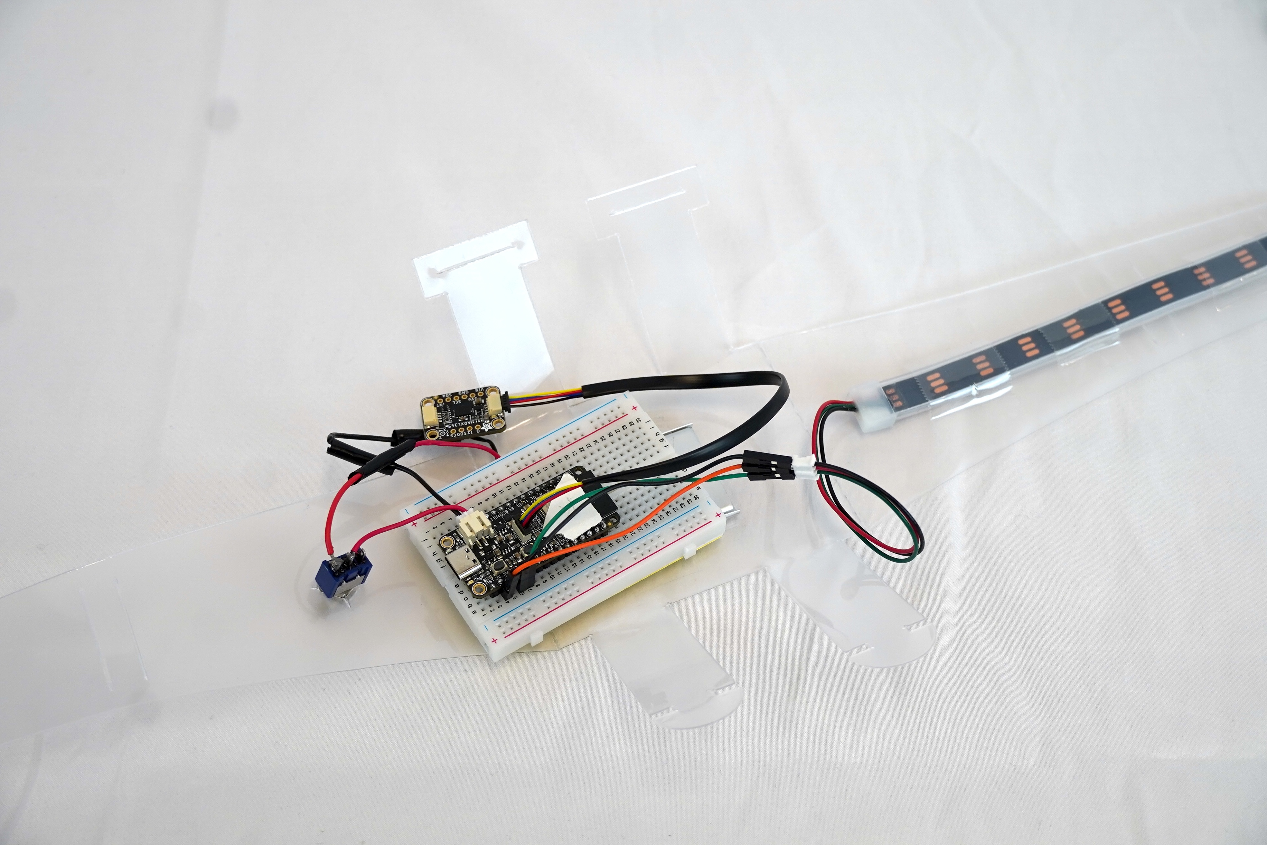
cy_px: 422
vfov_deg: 26.0
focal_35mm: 52
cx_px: 634
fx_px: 1830
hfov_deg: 38.2
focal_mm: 35
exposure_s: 1/160
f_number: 4.5
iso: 320
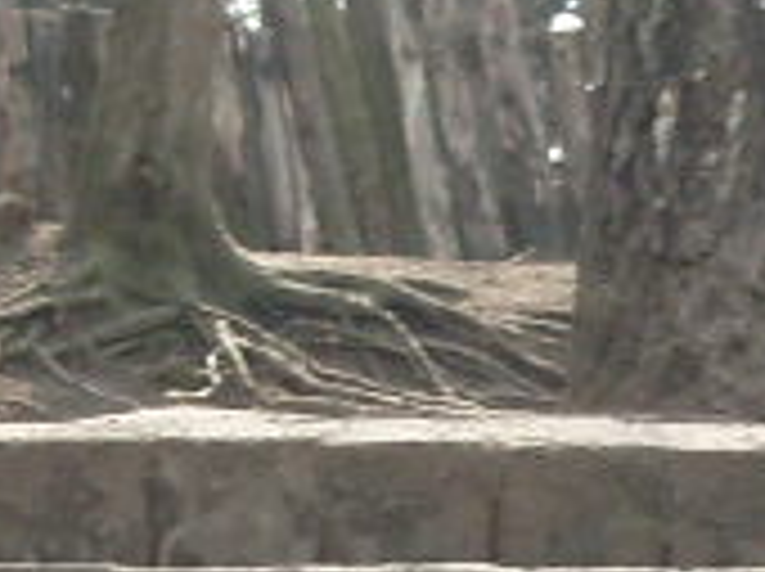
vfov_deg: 2.6
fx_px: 12248
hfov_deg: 3.5
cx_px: 1760
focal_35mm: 555
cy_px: 1594
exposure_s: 1/125
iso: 100
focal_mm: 15.3
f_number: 4.4
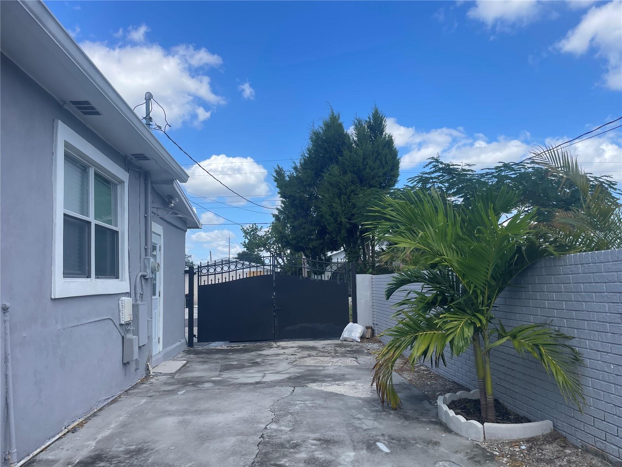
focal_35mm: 26
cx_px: 311
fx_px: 467
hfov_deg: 67.3
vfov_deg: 53.1
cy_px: 234
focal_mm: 4.2
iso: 32
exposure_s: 1/2257
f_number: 1.6
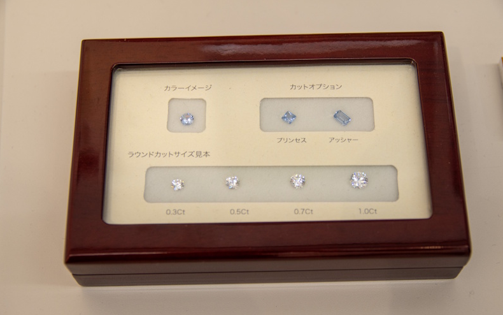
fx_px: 912
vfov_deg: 19.6
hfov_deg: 30.8
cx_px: 253
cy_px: 166
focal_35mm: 67
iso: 400
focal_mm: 43
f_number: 4
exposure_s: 1/180
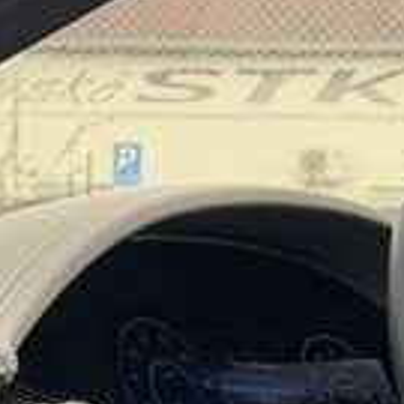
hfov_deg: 5.4
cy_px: 940
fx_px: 4265
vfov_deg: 5.3
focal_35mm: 323
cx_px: -54
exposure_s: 1/207
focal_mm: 6.76
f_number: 1.78
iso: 125
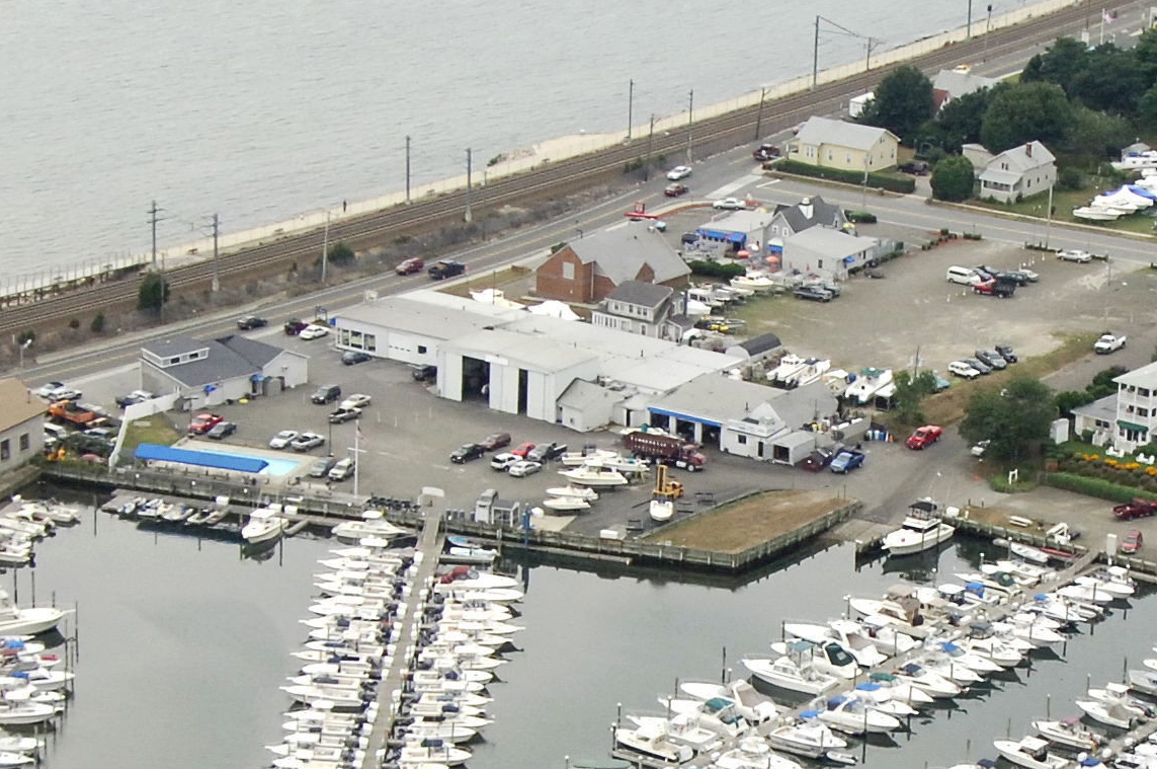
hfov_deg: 15.2
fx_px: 4333
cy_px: 635
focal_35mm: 135
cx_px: 783
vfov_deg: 10.1
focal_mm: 24
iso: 400
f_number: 5.6
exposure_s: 1/1000
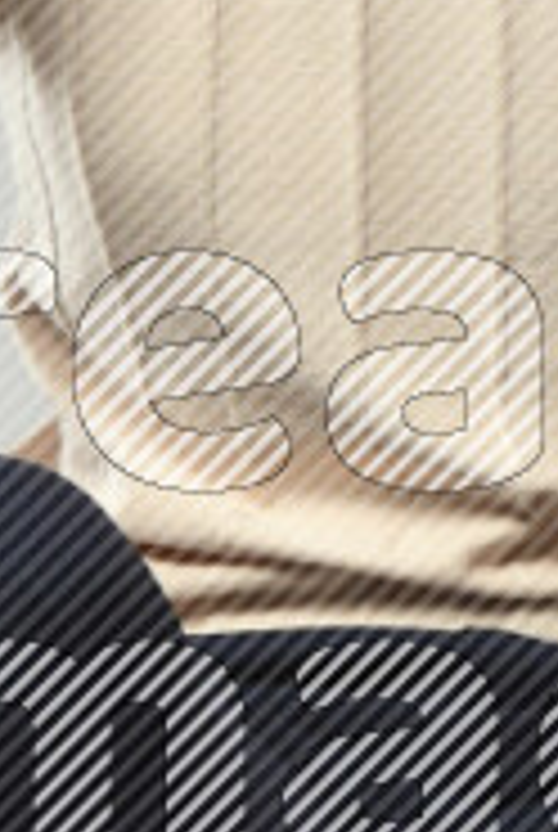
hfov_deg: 5.3
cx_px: 702
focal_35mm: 259
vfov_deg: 7.9
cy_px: 724
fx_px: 5999
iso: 400
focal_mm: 40
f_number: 5.6
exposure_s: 1/125
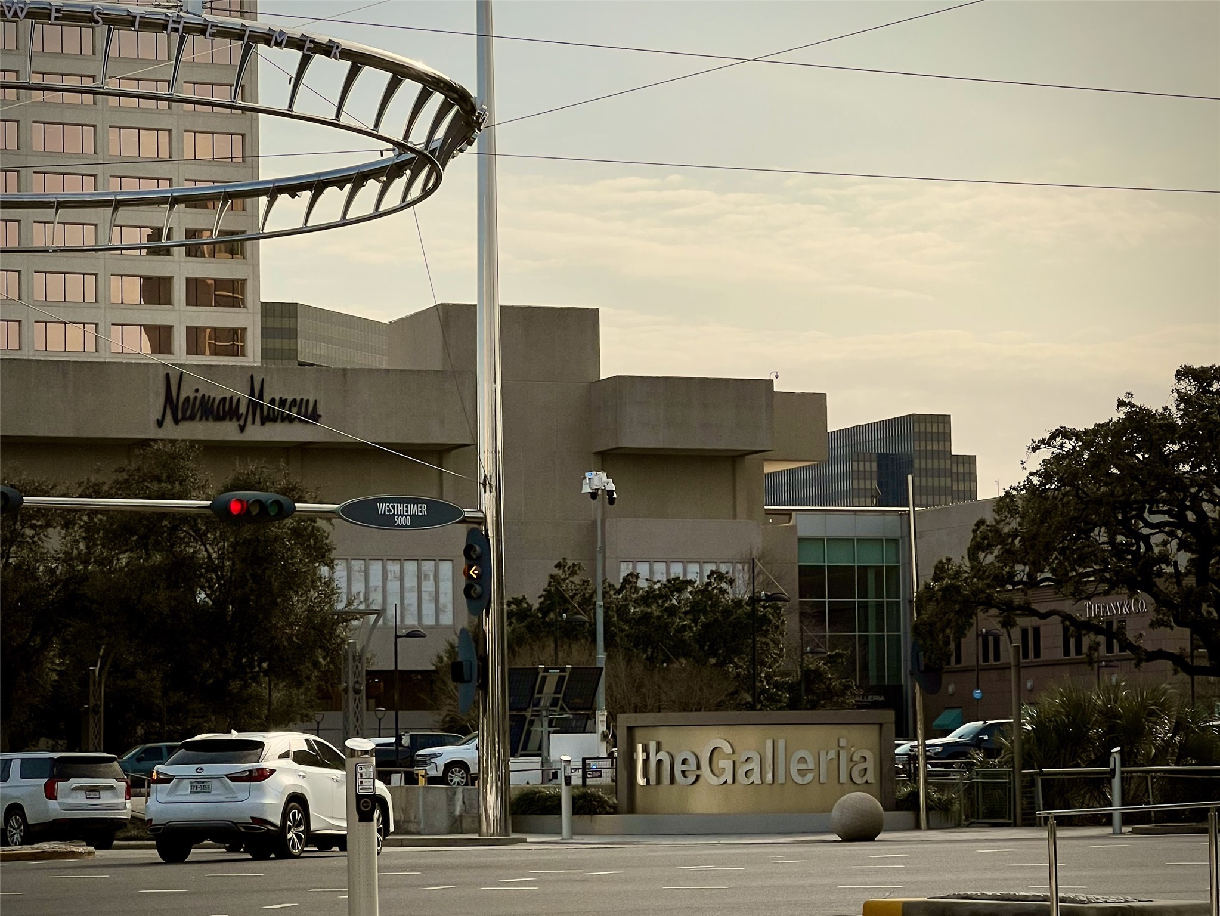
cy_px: 458
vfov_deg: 19.2
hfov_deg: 25.3
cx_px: 610
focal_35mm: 77
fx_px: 2715
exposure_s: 1/1727
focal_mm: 9
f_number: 2.8
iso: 32
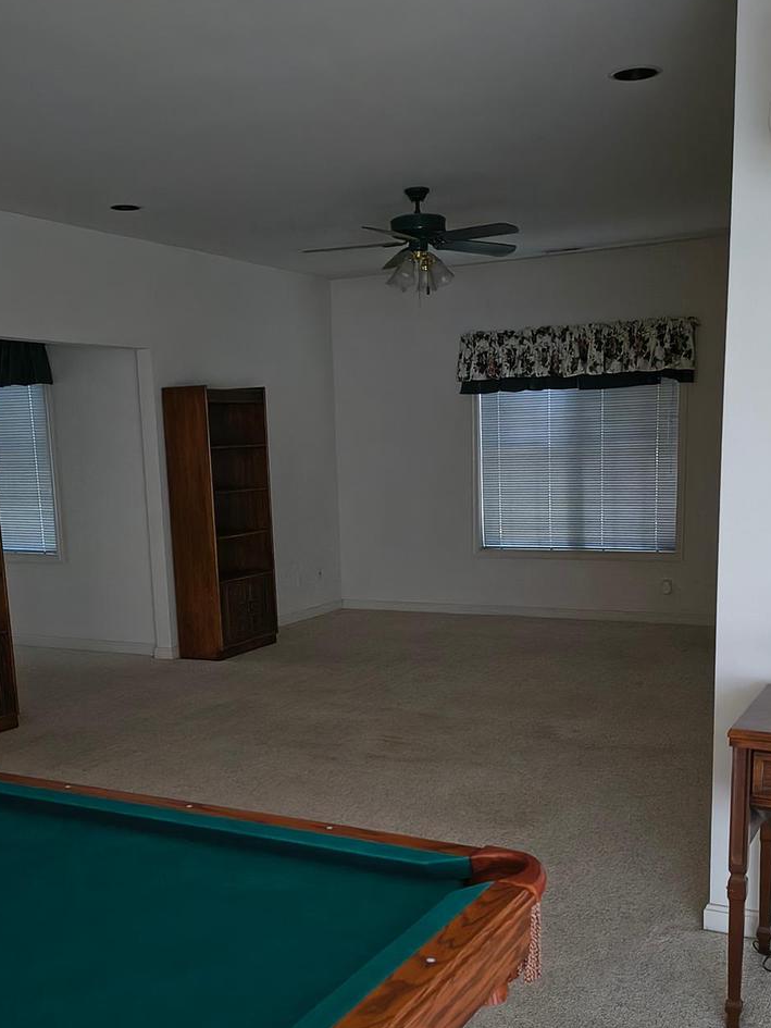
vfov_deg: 47.3
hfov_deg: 36.8
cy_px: 665
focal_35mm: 39
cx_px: 368
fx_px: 1158
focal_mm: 5.56
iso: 3634
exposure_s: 1/10
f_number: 1.8
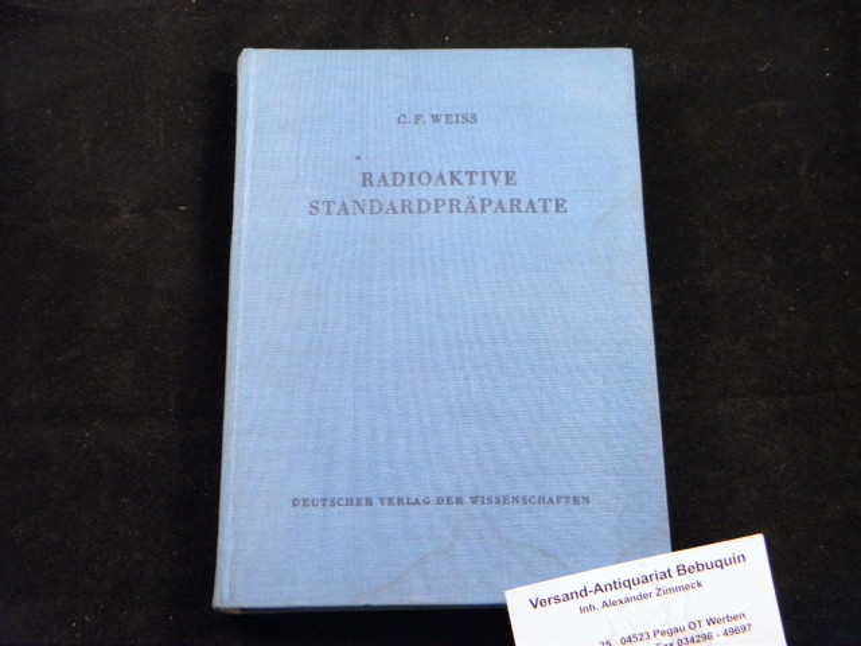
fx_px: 1169
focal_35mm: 47
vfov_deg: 30.9
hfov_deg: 40.4
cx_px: 430
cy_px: 323
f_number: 3.9
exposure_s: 1/30
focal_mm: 8.6
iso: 400
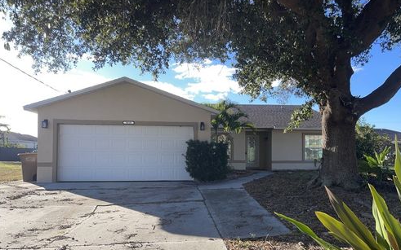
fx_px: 295
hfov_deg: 68.4
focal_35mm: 27
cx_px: 203
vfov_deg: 45.9
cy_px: 143
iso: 40
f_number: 1.6
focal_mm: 5.1
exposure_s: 1/1767
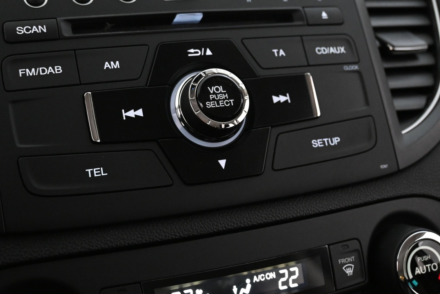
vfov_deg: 25.8
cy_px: 89
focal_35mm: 52
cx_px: 200
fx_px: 636
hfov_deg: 38.2
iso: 3200
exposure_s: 1/40
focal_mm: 24
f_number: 4.2
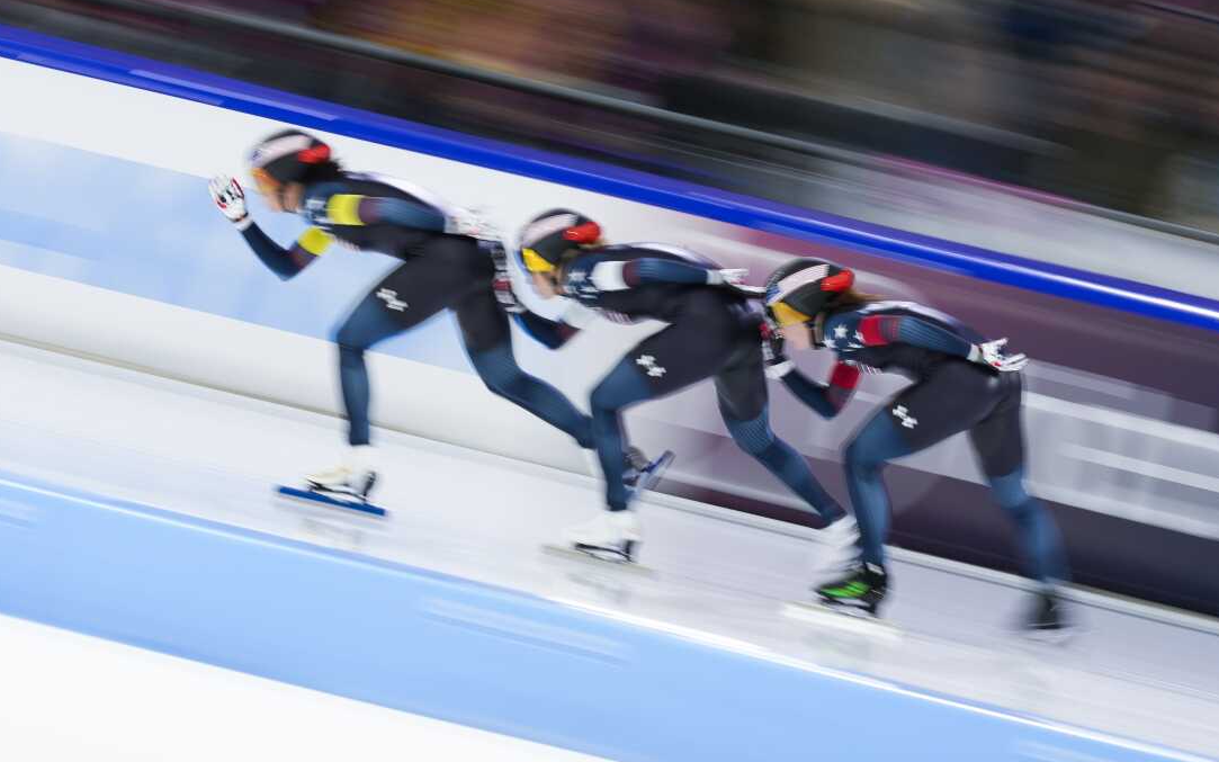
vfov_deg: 3.2
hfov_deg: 5.1
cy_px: 364
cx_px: 611
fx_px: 13754
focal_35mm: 414
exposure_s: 1/20
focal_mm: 400
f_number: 7.1
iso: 250
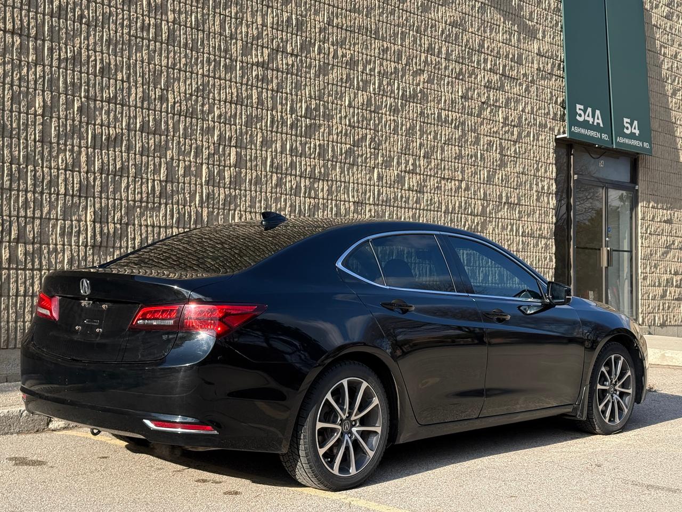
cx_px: 341
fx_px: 946
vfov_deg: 30.3
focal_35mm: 48
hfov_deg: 39.7
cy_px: 256
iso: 100
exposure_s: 1/2667
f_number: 1.78
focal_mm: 6.76
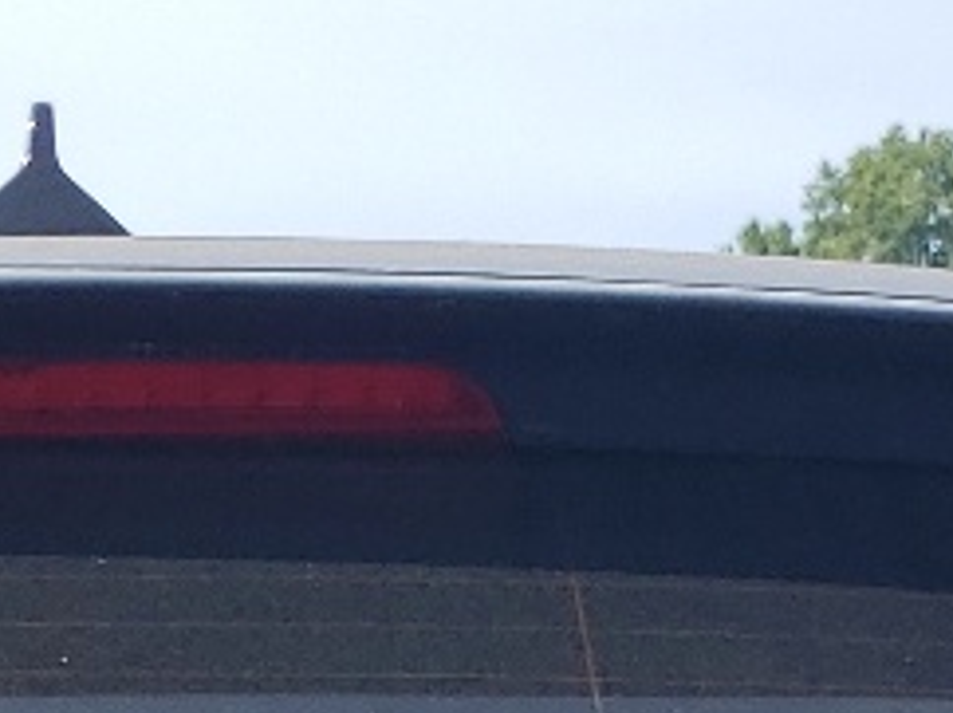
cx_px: 47
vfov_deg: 7.5
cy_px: 2167
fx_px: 4731
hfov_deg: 11.4
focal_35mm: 172
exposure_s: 1/1429
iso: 50
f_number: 1.5
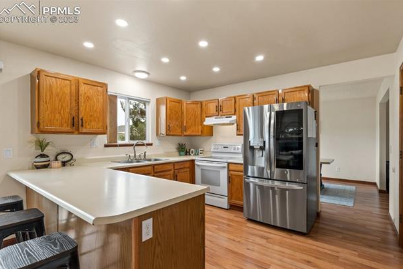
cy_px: 142
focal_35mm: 17
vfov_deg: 70.3
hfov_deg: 93.2
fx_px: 190
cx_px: 211
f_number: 5.6
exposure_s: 1/6
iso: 100
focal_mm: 16
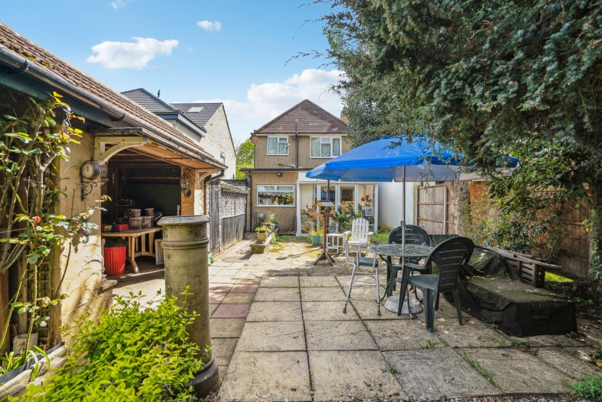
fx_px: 268
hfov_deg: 96.7
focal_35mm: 16
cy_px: 201
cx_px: 301
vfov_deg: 73.8
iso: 640
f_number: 5.6
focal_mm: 16
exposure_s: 1/400
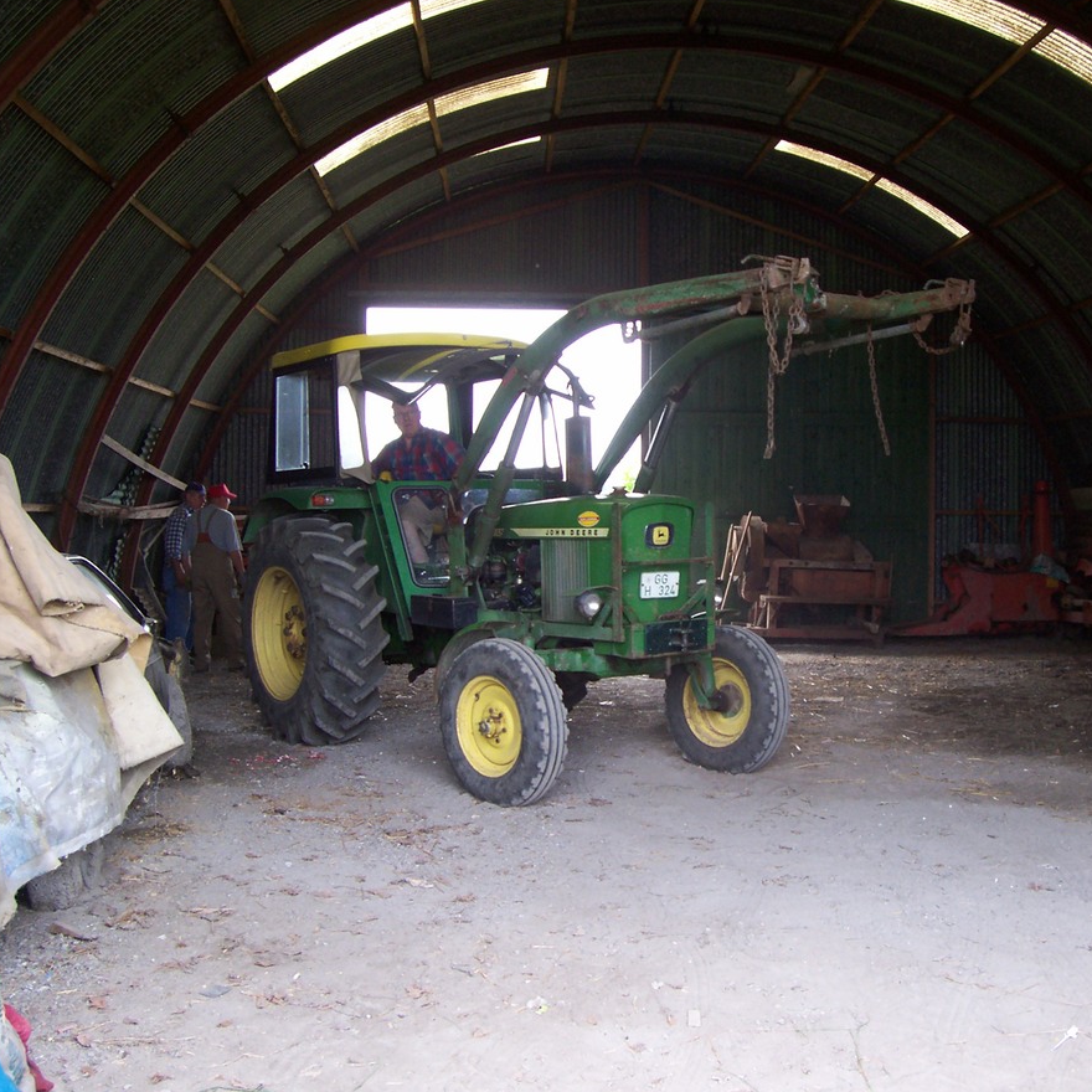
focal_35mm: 41
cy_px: 540
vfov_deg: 40.9
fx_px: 1463
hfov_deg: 40.6
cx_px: 691
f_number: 2.7
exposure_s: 1/87.3
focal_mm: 5.6
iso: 80
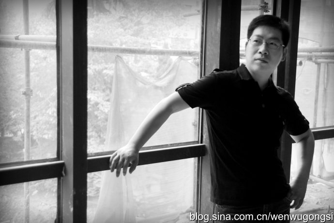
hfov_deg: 43.6
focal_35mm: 45
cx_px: 167
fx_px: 418
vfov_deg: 29.9
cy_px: 112
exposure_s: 1/60
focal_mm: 30
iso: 500
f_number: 2.8
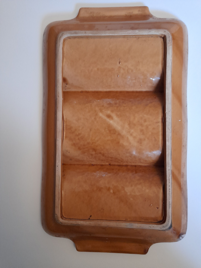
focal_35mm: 25
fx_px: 194
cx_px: 100
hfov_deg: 54.9
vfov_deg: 69.4
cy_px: 134
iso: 640
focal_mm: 4.6
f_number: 2
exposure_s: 1/25
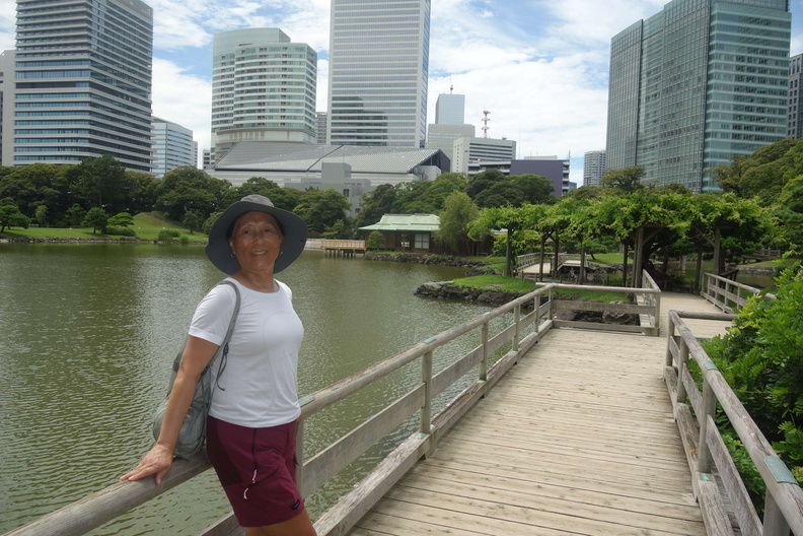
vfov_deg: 46.4
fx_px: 625
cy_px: 268
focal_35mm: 28
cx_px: 402
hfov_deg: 65.5
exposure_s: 1/640
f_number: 4.5
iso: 125
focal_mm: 10.4
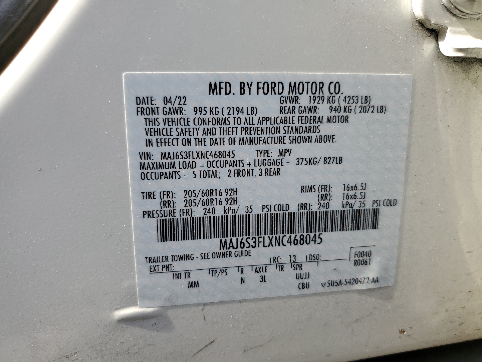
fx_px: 362
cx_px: 241
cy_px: 181
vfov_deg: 53.1
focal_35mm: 26
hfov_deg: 67.3
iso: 50
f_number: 1.5
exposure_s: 1/1000
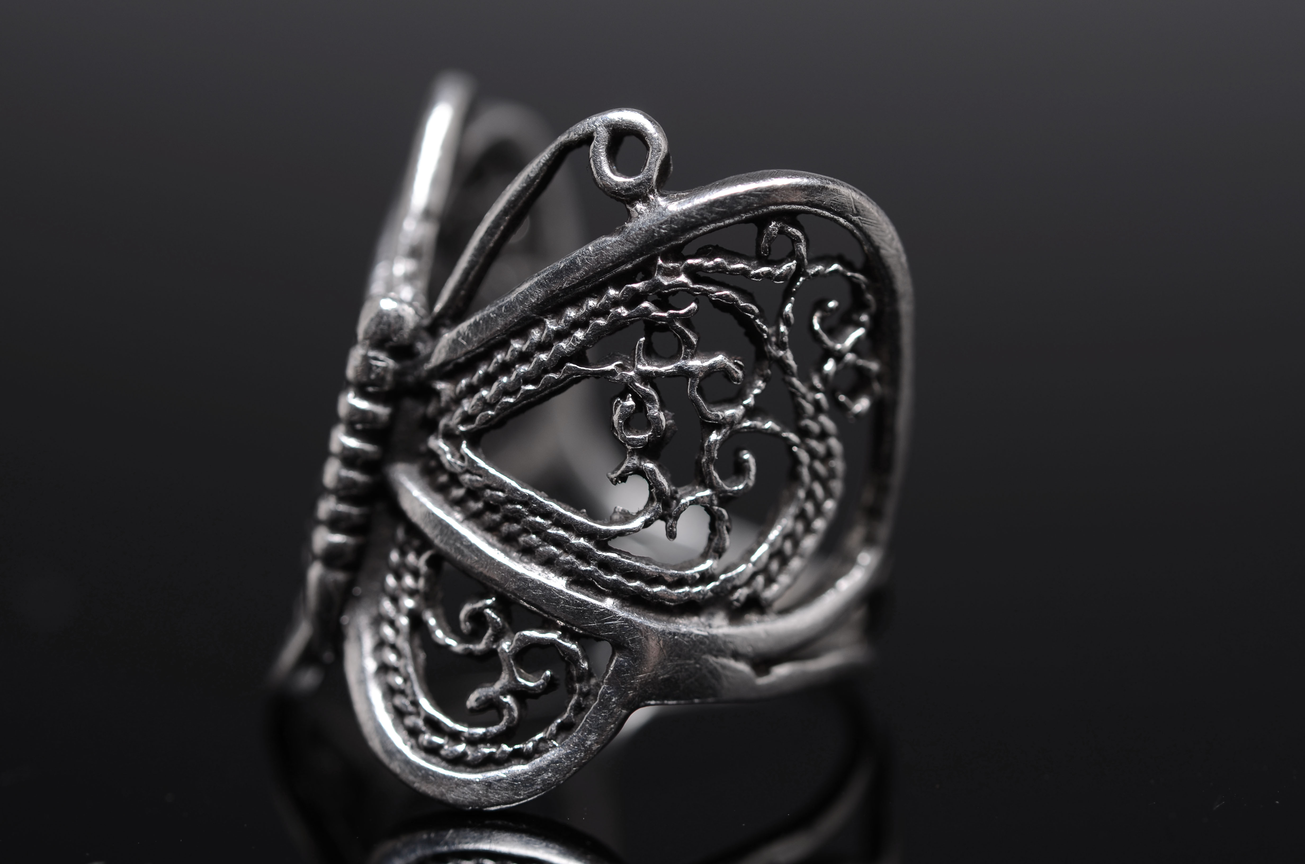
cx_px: 652
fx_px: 3256
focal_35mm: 90
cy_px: 432
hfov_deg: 22.7
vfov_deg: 15.1
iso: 100
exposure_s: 1/80
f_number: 6.3
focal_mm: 60
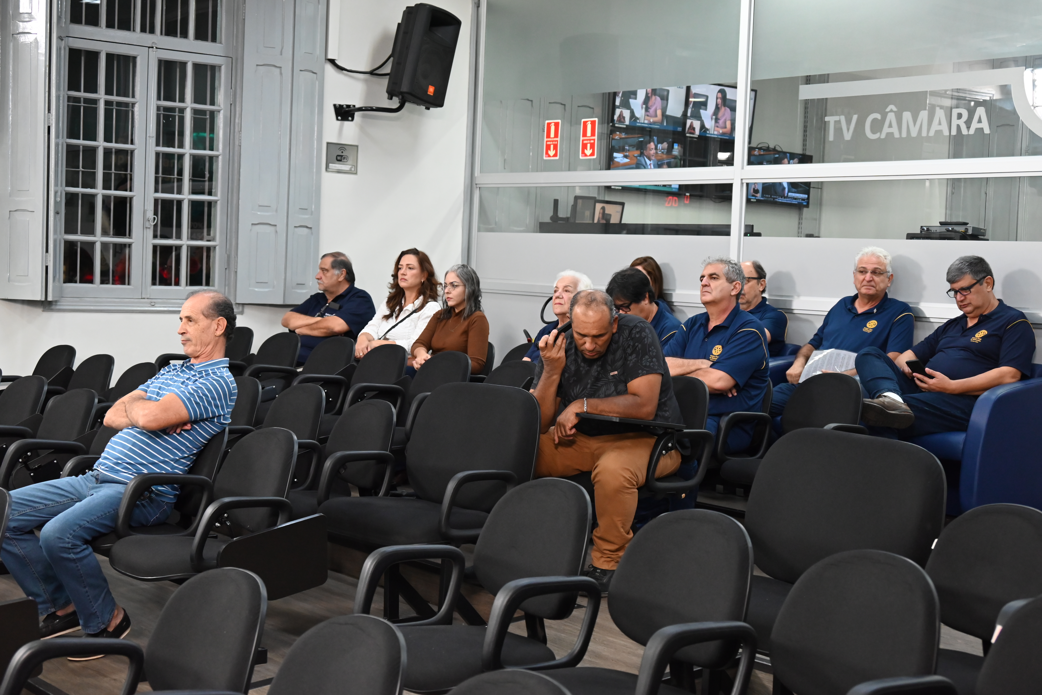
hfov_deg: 38.9
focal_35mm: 51
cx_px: 521
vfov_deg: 26.5
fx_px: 1477
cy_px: 348
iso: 3200
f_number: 5.6
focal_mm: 51
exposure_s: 1/100
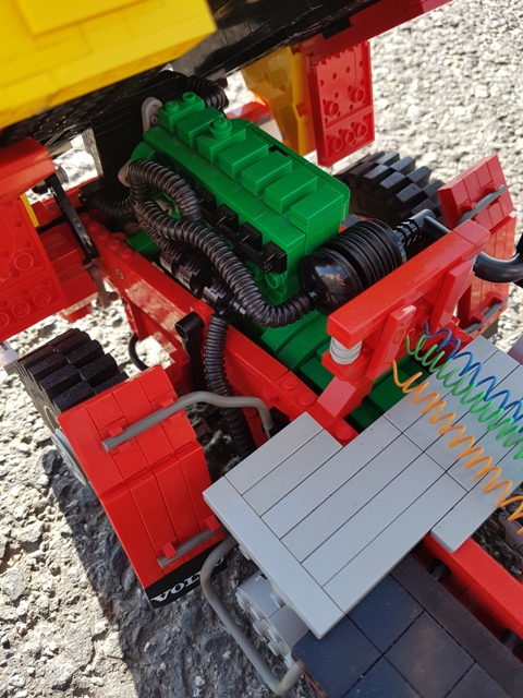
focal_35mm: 26
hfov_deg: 53.1
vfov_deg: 67.3
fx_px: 524
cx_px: 262
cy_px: 349
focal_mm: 4.2
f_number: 1.7
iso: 50
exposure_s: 1/404
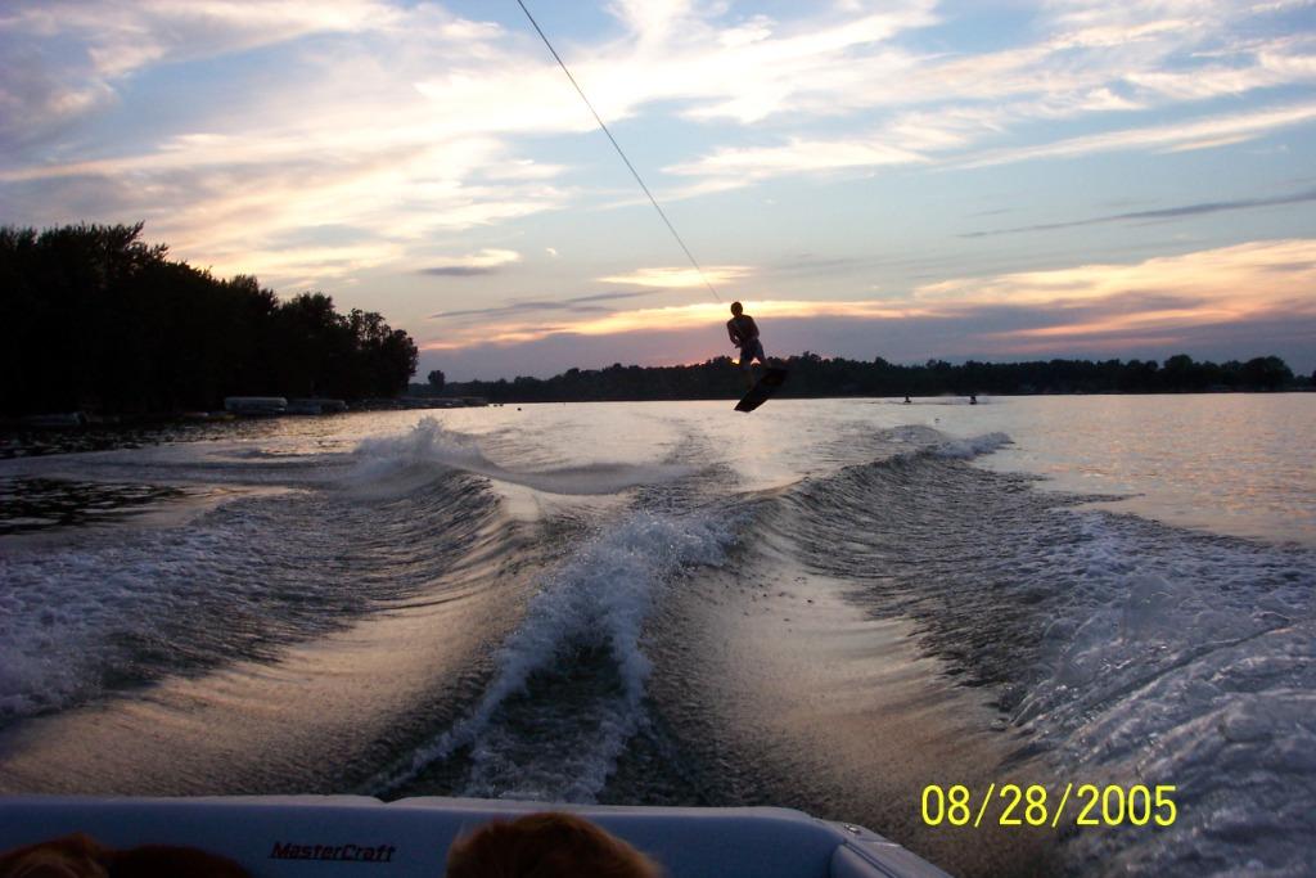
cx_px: 658
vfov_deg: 37.9
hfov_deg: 54.4
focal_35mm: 35
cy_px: 439
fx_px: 1280
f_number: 2.8
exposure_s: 1/350
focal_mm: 7.5
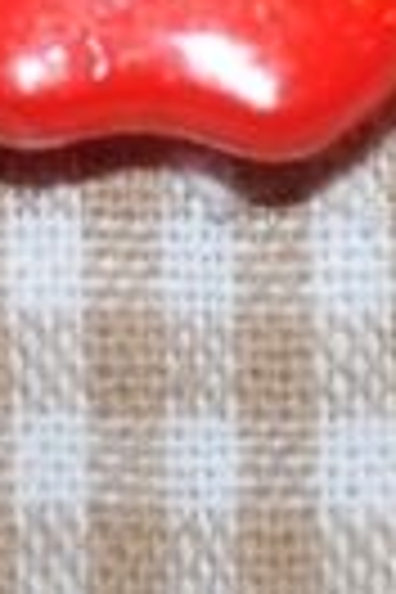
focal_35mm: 345
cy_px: -128
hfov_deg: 4.0
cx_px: 328
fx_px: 5692
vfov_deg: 5.9
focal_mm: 38
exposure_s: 1/60
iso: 200
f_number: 5
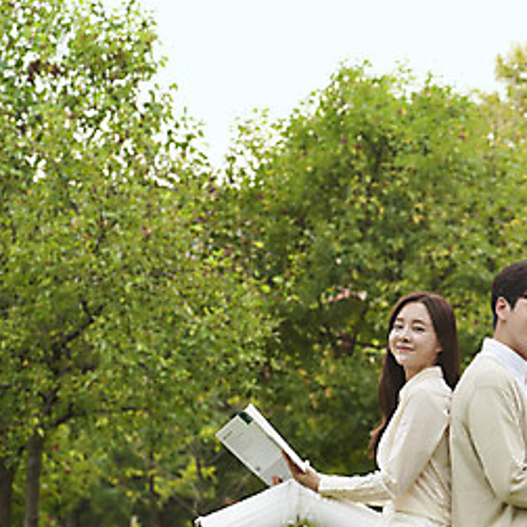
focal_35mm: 174
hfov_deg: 10.0
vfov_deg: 10.0
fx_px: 2997
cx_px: 484
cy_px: 320
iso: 320
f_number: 4.5
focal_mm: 86
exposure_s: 1/125
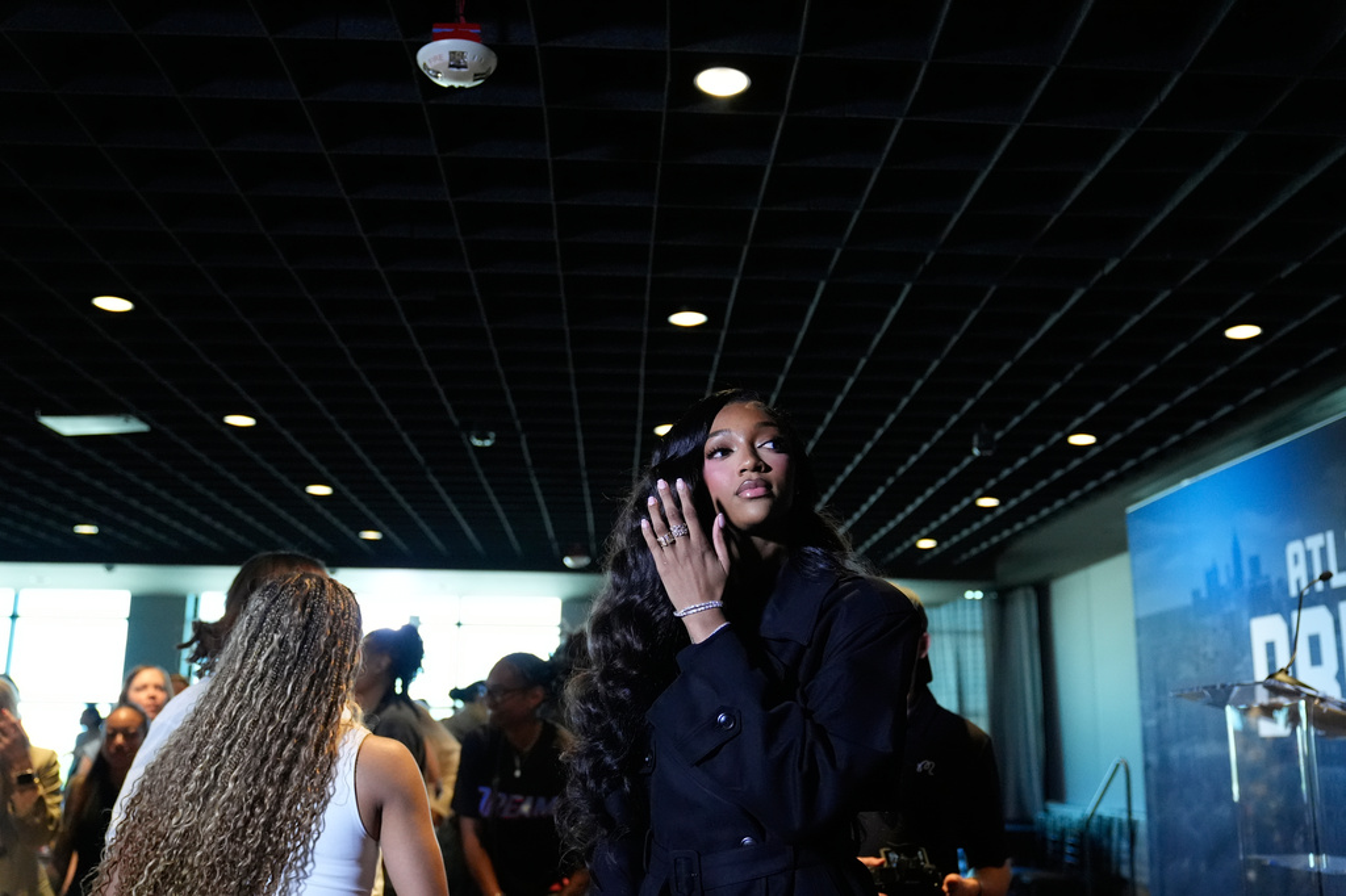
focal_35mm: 35
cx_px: 673
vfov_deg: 37.8
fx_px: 1308
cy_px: 448
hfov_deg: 54.4
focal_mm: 35
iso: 6400
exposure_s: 1/1250
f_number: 2.8
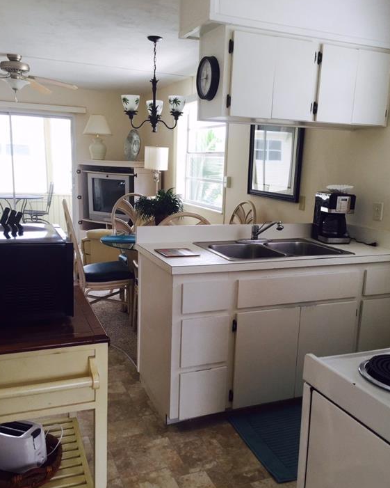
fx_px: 447
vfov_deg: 57.1
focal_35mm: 31
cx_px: 195
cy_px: 260
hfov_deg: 47.1
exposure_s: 1/120
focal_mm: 4.15
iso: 40
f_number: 2.2
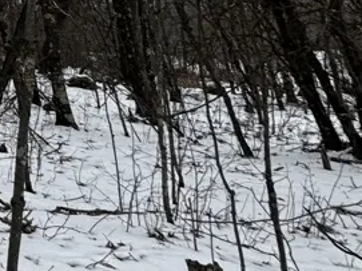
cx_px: -399
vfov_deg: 20.3
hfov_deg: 18.0
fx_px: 648
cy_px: -133
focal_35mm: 62
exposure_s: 1/190
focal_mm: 2.22
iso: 40
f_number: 2.2
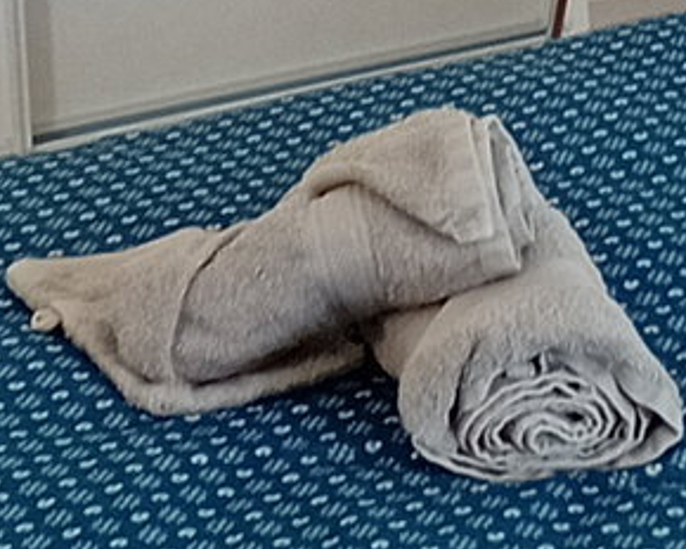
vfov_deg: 7.5
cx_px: 237
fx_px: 4081
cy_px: -427
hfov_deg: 9.6
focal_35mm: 201
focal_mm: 3.38
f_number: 2.8
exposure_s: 1/33.3
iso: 160
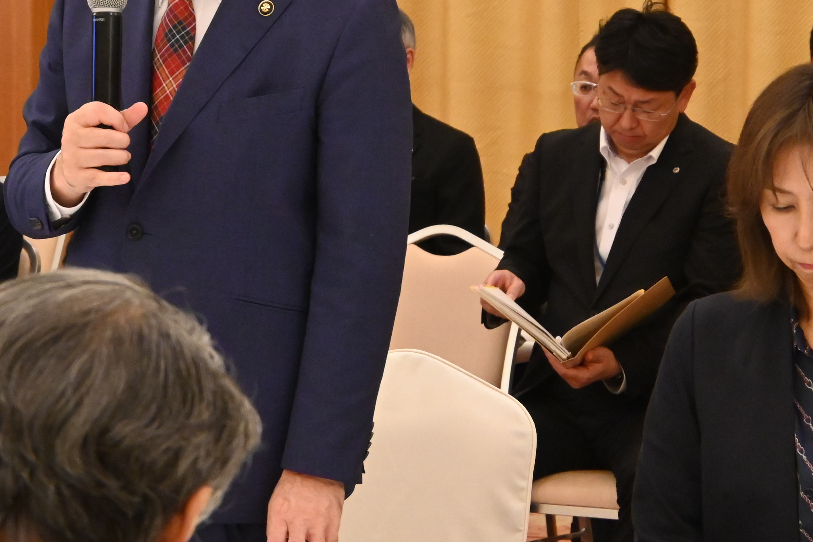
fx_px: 3793
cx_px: 225
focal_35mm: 168
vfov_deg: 8.1
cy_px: 2
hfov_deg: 12.2
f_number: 6.3
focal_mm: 50
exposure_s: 1/60
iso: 3200
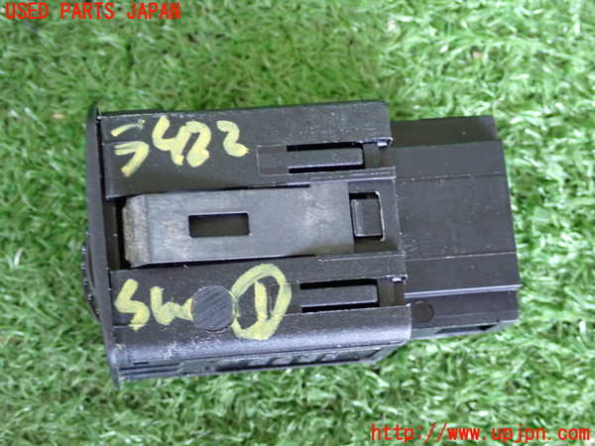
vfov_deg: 19.1
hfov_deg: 25.3
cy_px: 223
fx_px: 1324
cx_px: 298
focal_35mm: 77
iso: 800
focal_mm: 13.65
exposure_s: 1/20
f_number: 4.1
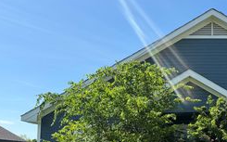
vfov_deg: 24.3
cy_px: 120
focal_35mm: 52
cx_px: 213
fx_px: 322
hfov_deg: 36.0
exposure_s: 1/3247
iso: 80
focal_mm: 6.76
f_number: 1.78
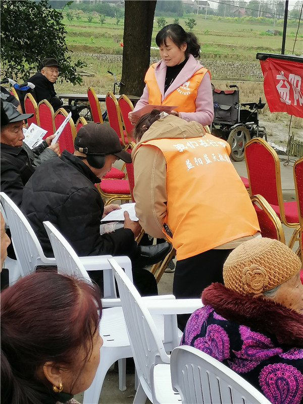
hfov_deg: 20.2
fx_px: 852
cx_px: 152
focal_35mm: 73
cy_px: 202
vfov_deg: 26.7
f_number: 1.8
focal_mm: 5.3
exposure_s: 1/166
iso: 50
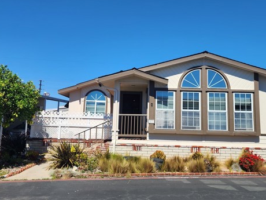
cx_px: 141
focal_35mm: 32
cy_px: 89
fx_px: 246
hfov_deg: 56.8
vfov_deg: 44.1
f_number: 1.8
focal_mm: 6.4
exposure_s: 1/1406
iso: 12
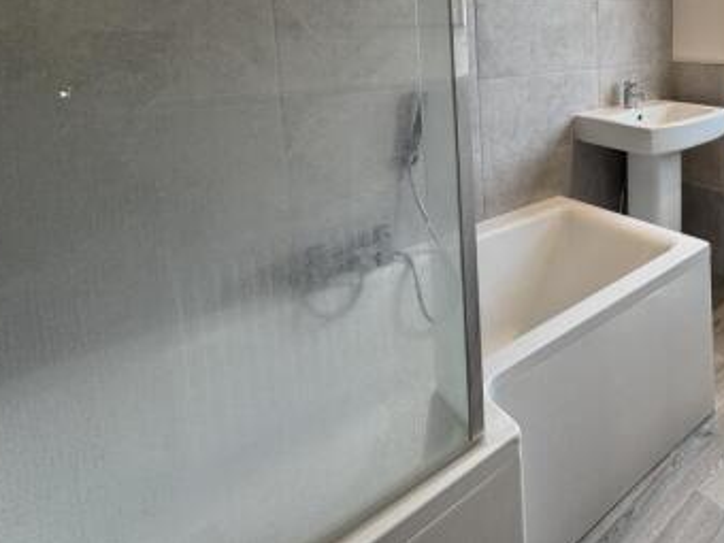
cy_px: 82
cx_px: 589
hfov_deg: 64.6
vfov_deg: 51.8
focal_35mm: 24
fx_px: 502
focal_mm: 2.22
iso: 80
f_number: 2.2
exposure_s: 1/100
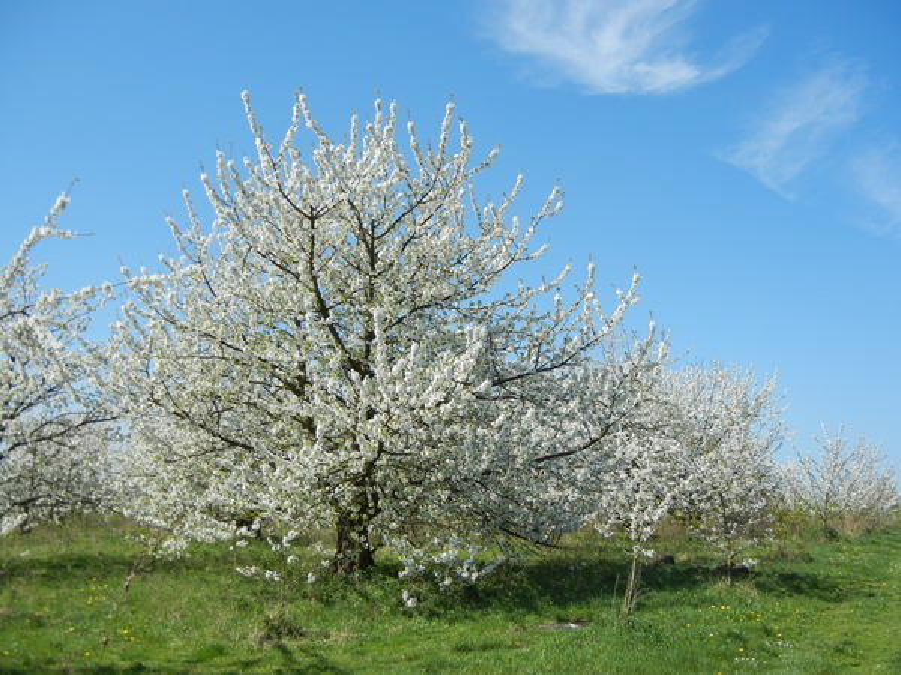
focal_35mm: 34
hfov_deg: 54.0
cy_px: 338
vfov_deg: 41.8
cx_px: 450
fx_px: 885
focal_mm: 6.2
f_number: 7.2
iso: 160
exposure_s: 1/331
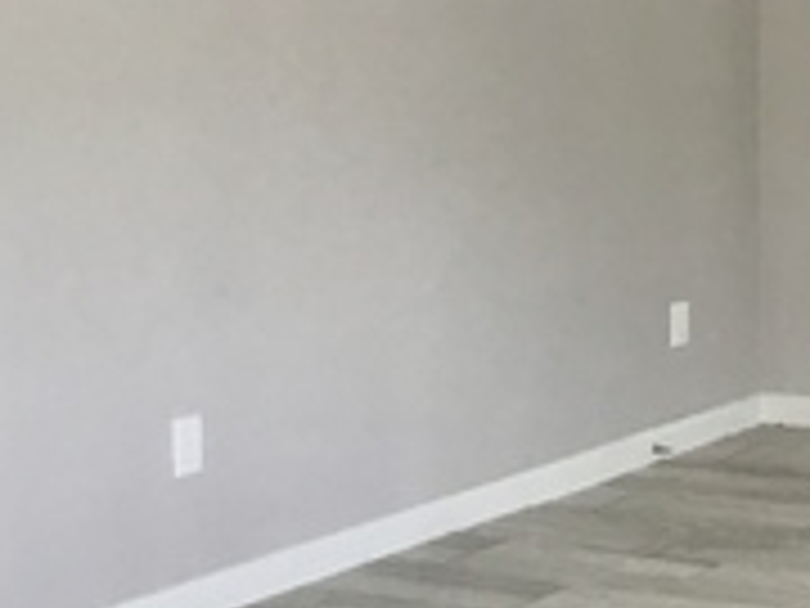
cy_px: 45
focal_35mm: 110
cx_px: 1166
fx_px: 2574
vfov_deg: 13.3
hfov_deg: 16.5
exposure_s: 1/40
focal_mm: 3.3
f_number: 2.4
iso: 32
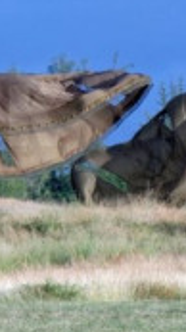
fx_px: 12736
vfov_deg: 1.5
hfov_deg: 0.8
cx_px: -4
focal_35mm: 1449
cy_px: -117
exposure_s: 1/800
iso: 400
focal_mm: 200
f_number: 8
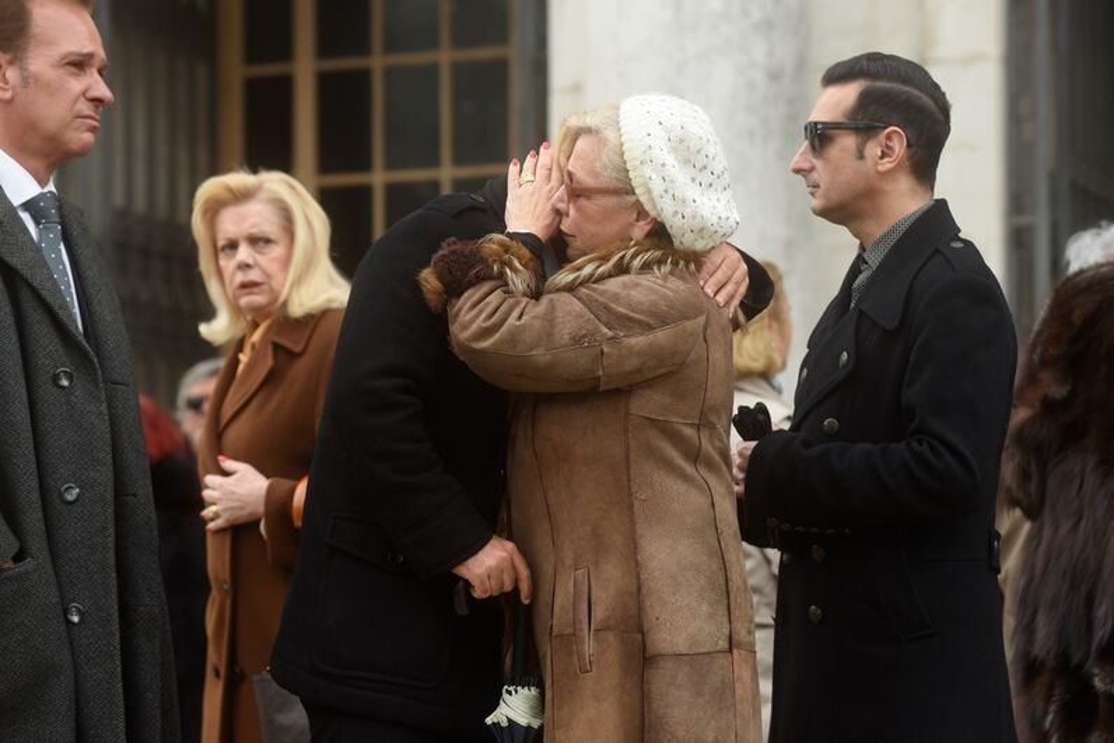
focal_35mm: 135
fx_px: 4178
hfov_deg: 15.2
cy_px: 372
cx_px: 557
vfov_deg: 10.2
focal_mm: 135
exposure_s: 1/1000
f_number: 5.6
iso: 800
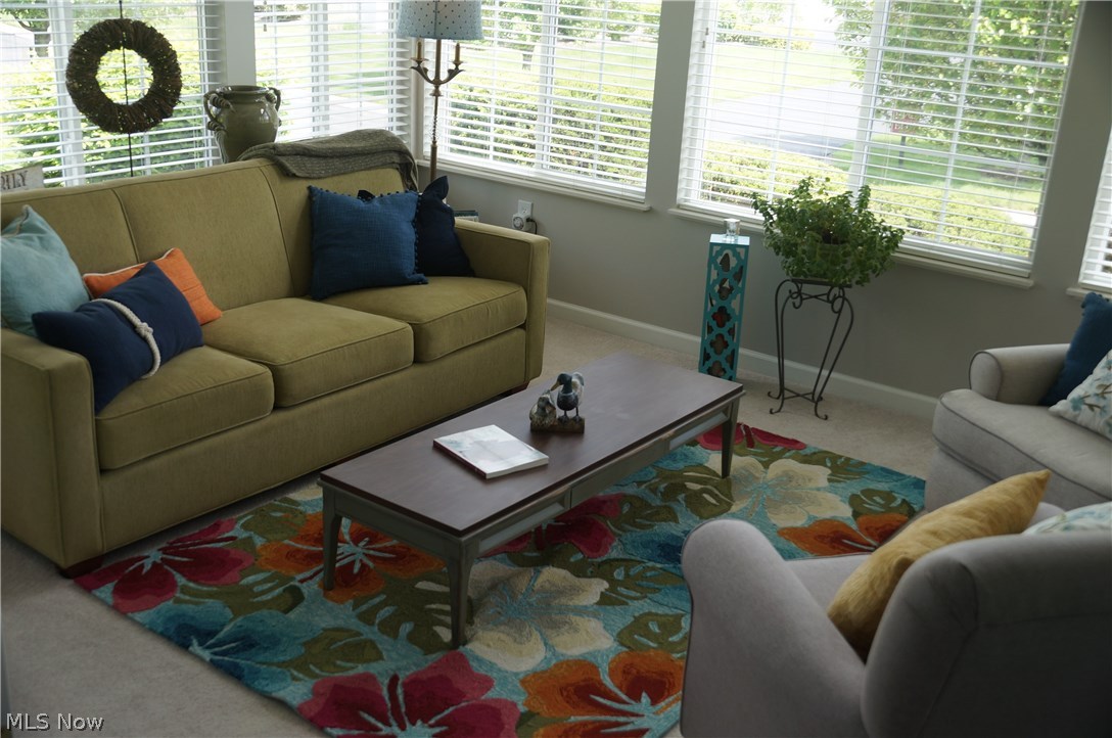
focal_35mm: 39
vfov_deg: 34.1
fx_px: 1203
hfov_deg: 49.6
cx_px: 556
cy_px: 369
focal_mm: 26
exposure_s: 1/60
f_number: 4
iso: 100
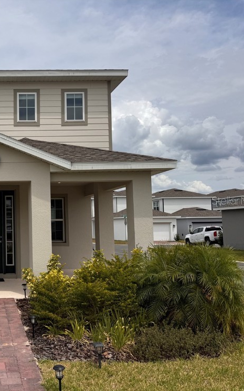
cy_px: 200
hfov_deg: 32.9
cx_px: -7
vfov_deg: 55.3
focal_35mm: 35
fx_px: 372
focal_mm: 6.76
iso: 80
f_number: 1.78
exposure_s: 1/9009
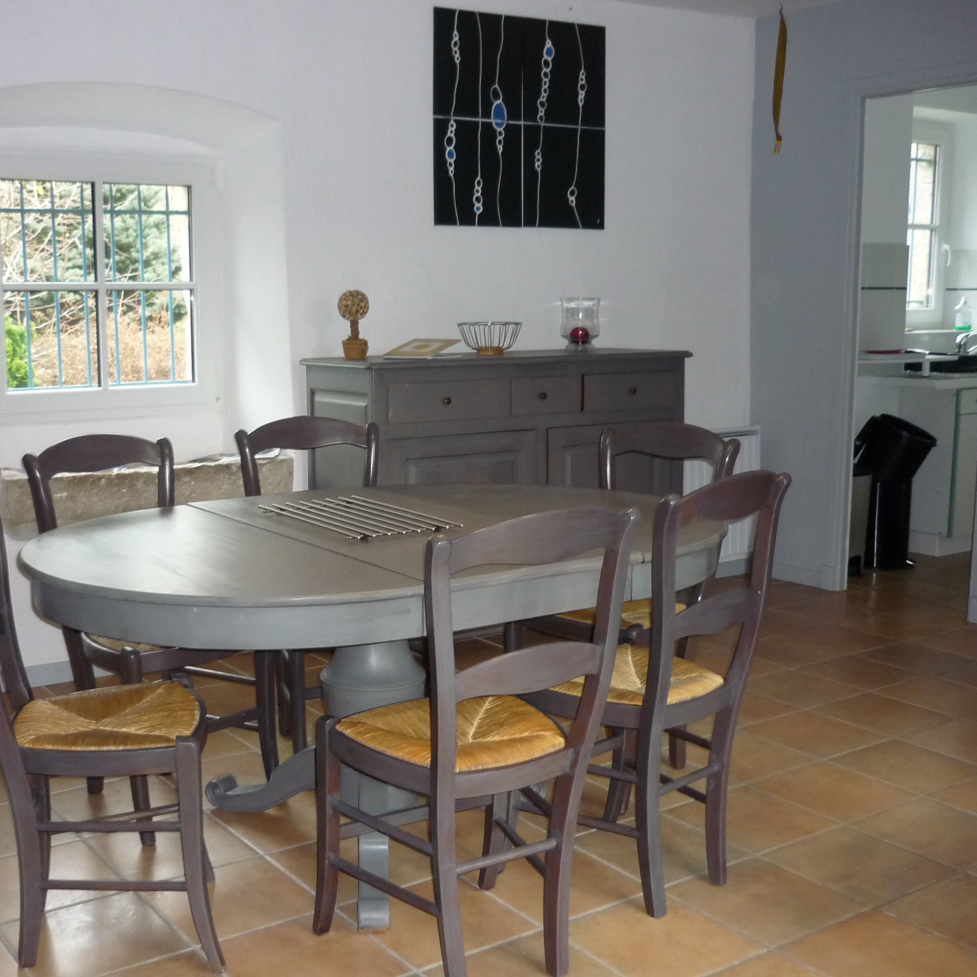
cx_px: 365
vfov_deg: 42.8
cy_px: 487
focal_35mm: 39
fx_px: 1245
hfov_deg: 42.5
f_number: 2.8
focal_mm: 5.5
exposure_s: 1/30
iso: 250
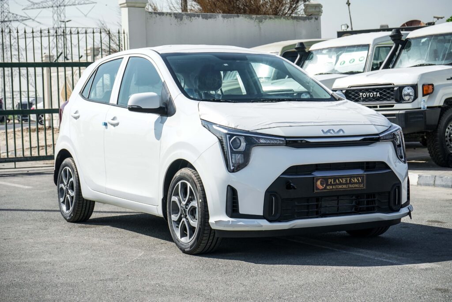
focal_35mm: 70
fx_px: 879
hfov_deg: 28.8
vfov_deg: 19.5
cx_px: 226
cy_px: 151
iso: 400
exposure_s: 1/640
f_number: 10
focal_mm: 70
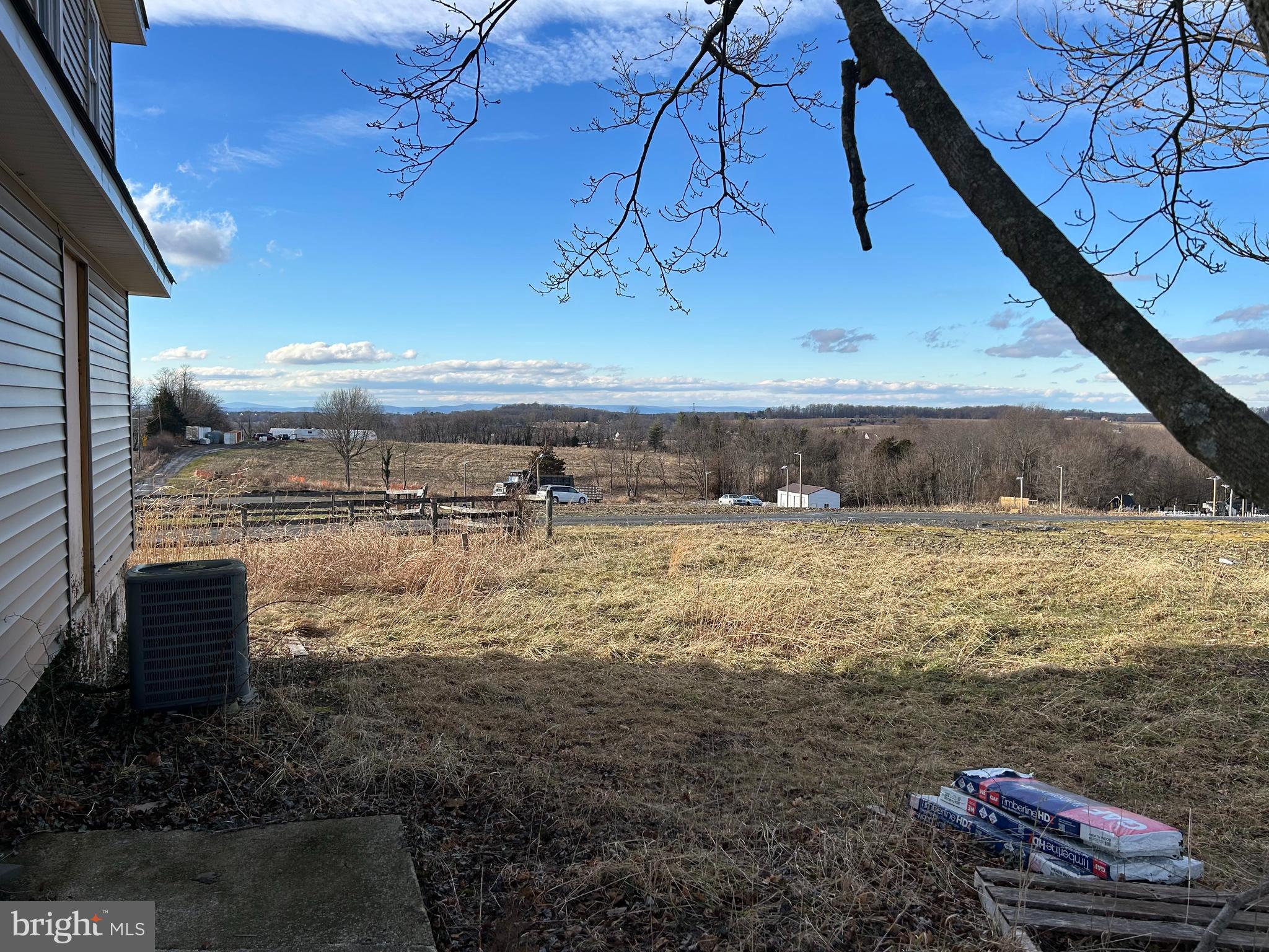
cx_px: 634
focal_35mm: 26
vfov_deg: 53.1
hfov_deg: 67.3
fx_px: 953
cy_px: 476
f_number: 1.5
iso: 50
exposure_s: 1/2994
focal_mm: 5.7
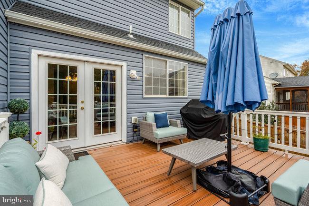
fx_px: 137
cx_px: 154
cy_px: 103
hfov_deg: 96.8
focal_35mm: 16
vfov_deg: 73.7
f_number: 8
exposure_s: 1/400
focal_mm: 16
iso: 1250
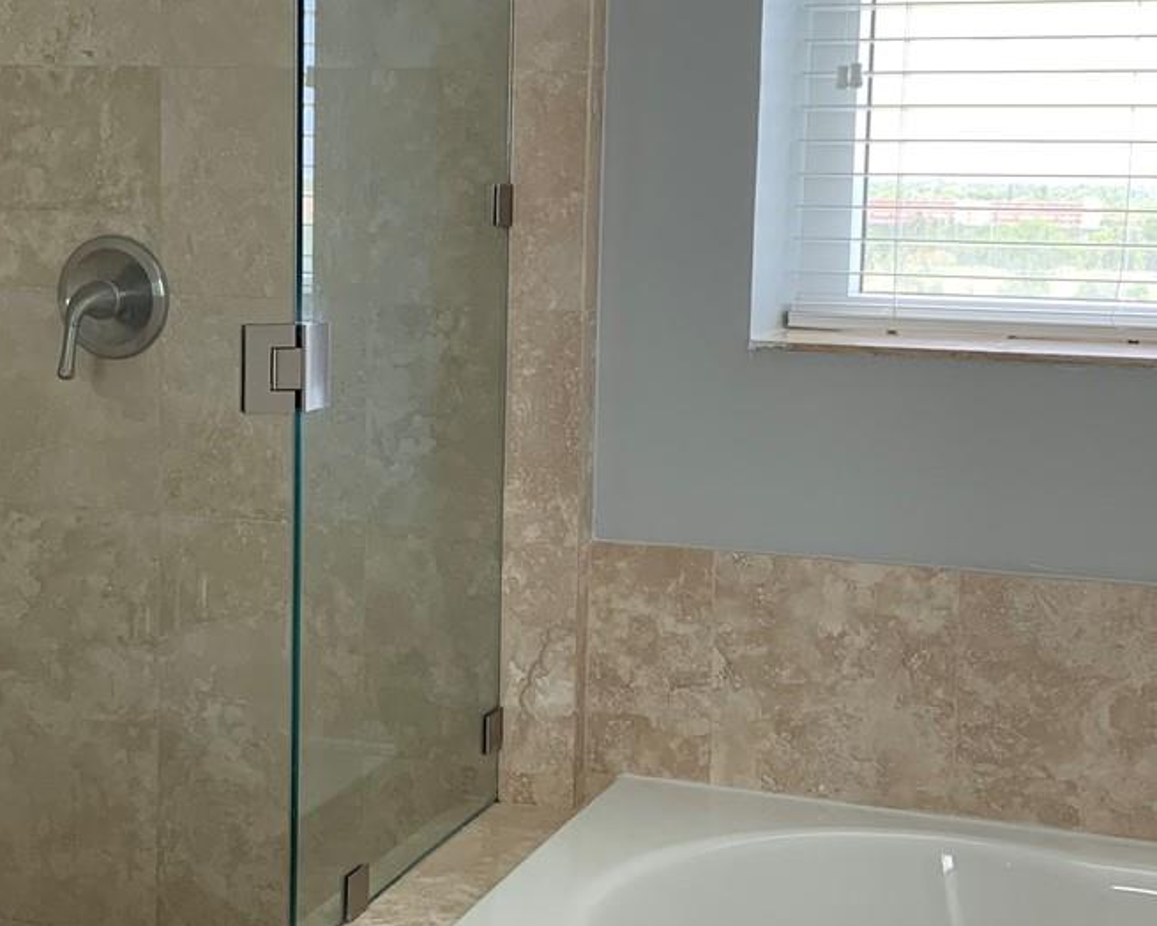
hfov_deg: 30.4
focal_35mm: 62
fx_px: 2123
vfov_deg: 24.6
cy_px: 410
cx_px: 465
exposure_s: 1/121
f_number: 1.8
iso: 50
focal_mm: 4.25
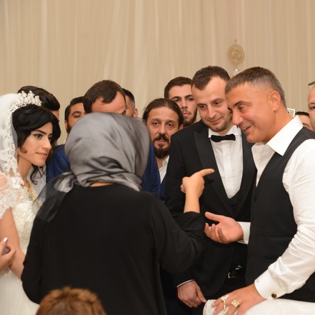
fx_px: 865
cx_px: 214
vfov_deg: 20.6
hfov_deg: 20.6
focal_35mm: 84
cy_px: 157
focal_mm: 65
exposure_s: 1/100
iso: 400
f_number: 5
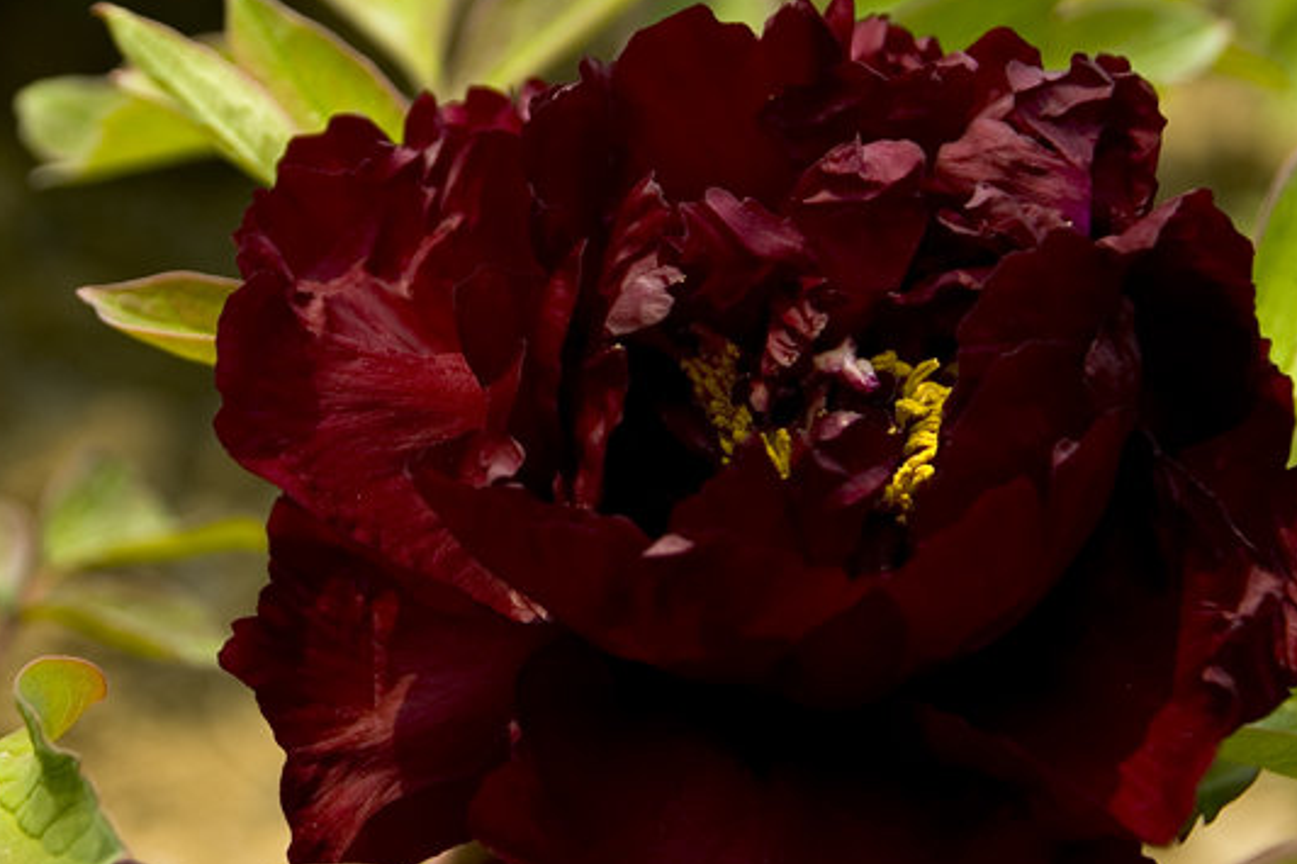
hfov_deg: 13.4
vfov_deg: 9.0
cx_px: 492
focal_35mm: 153
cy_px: 434
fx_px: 5510
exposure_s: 1/250
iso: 200
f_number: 5.6
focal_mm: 68
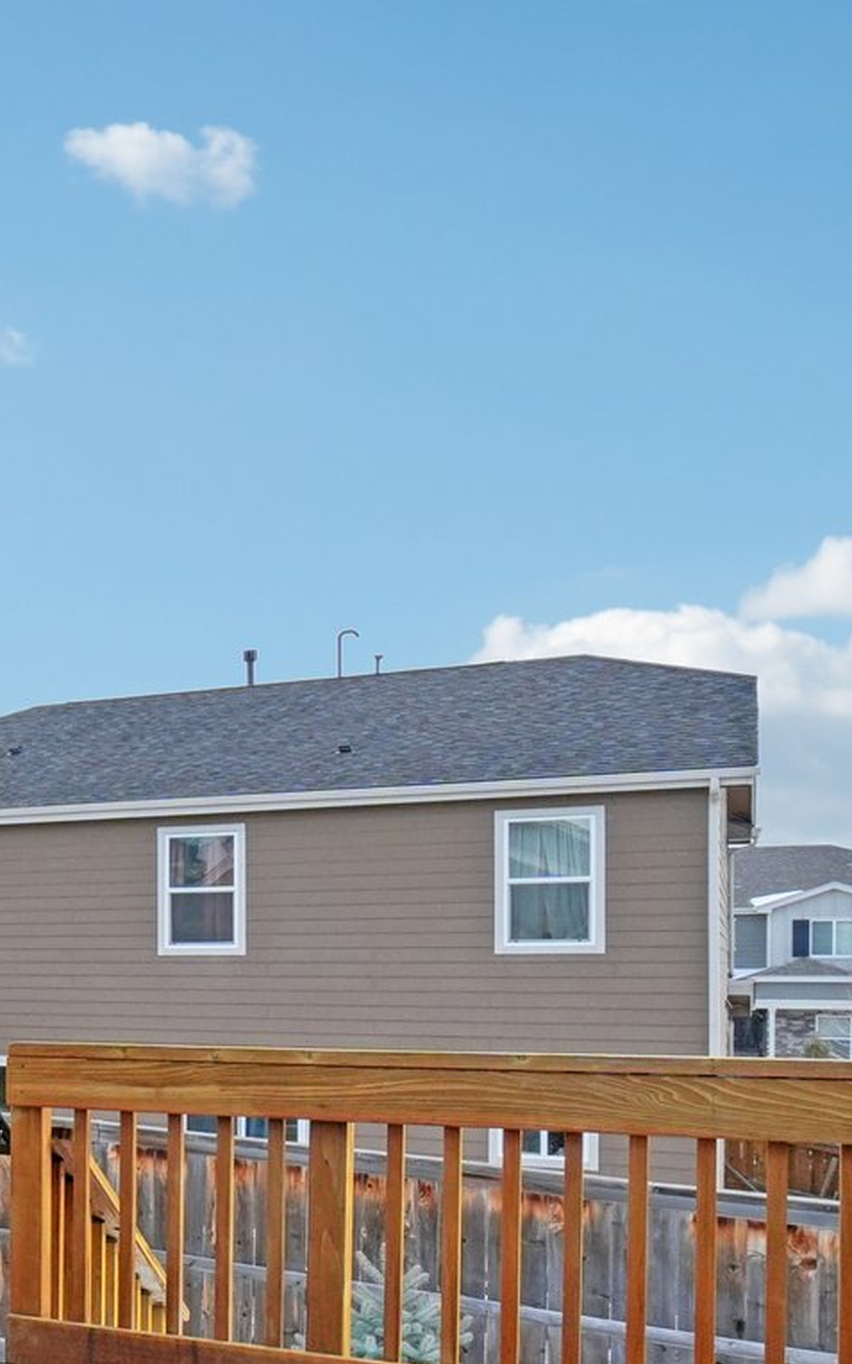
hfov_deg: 22.0
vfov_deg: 46.8
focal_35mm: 41
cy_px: 986
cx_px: -611
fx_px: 1524
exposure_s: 1/320
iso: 400
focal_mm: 10
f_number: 8
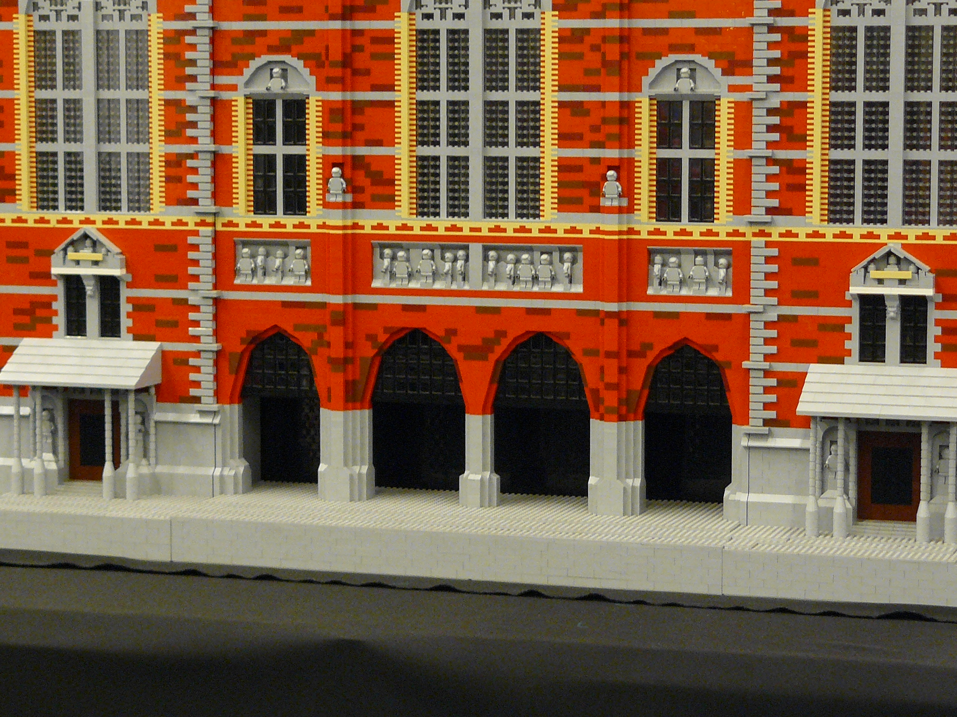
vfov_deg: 14.6
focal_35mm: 101
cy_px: 358
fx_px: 2792
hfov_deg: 19.4
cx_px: 478
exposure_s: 1/2.5
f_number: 3.2
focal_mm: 11.2
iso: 200
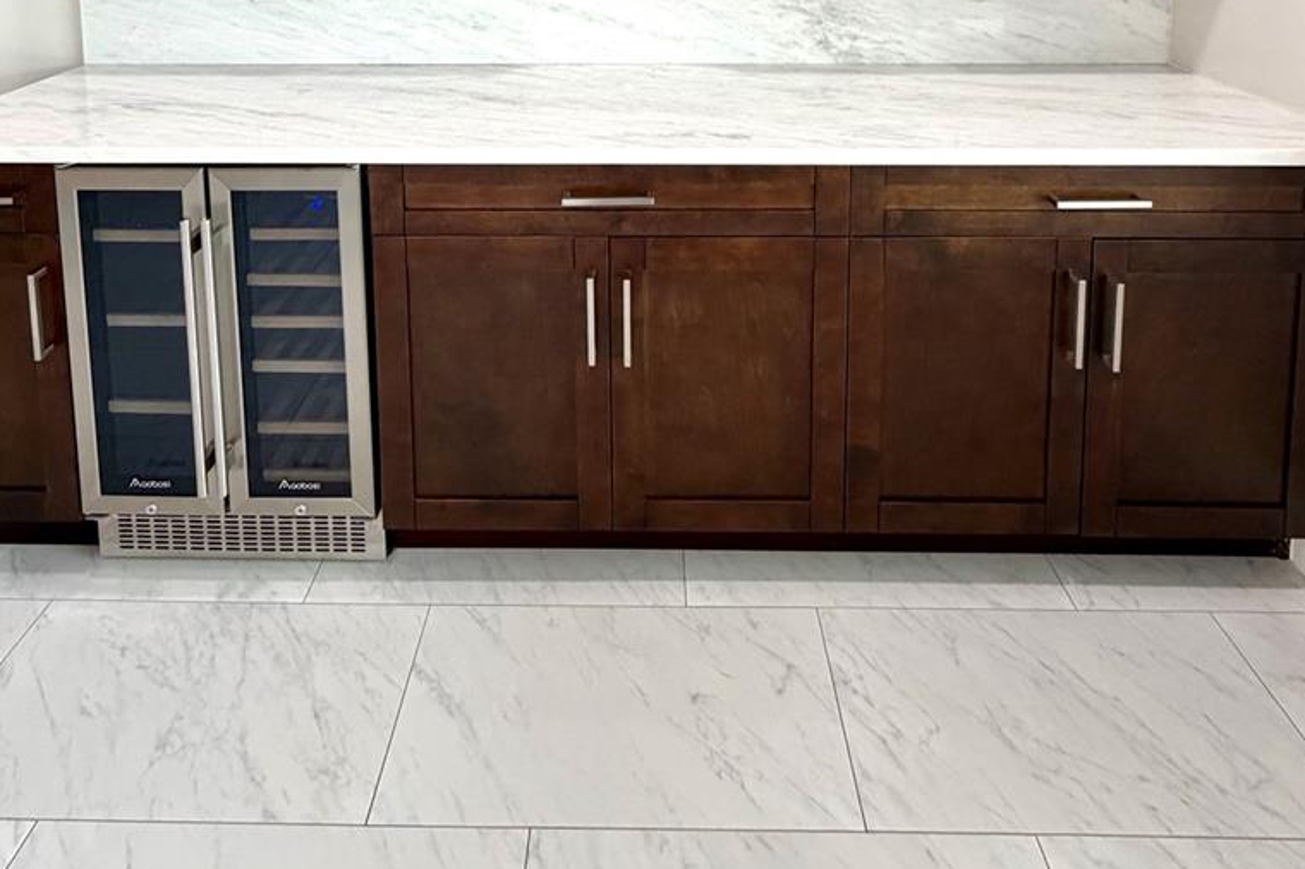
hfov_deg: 76.1
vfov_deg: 44.1
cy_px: -57
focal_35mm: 23
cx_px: 634
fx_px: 833
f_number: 2.2
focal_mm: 2.22
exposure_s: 1/120
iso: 320
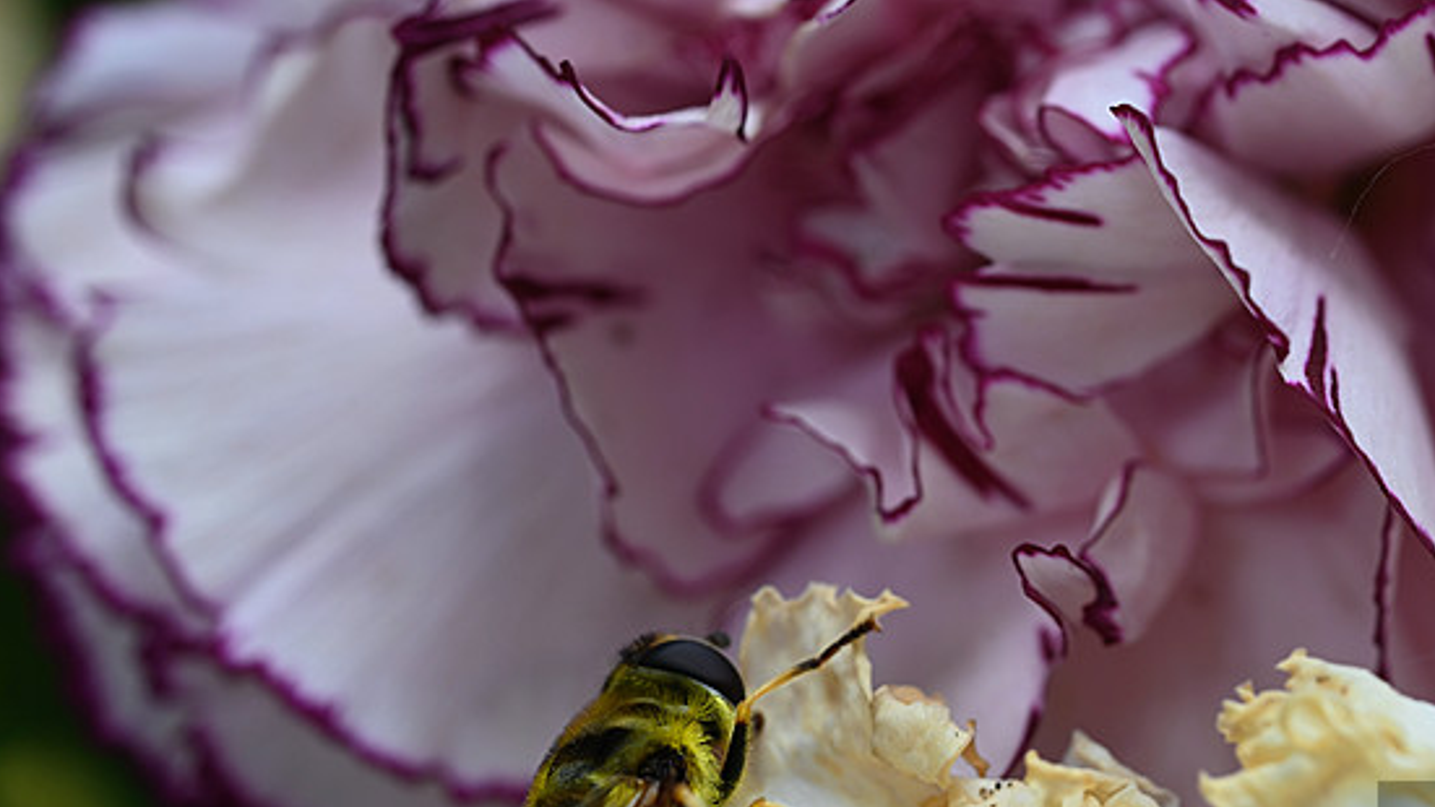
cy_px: 544
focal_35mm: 76
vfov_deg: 15.9
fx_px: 2892
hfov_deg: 27.7
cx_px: 917
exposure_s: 1/50
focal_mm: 50
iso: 250
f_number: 13
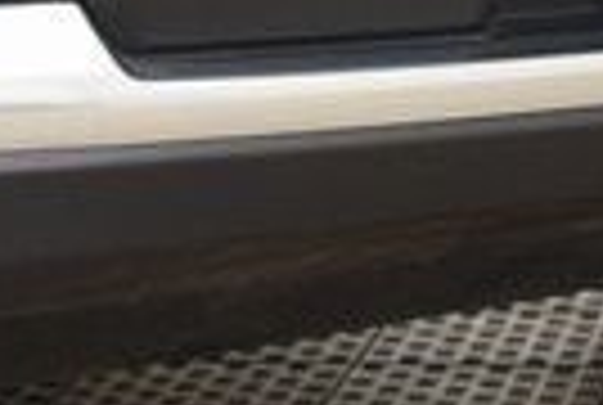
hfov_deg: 9.0
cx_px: 302
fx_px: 3844
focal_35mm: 229
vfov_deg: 6.0
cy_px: -205
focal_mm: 32
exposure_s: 1/60
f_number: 4
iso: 1600
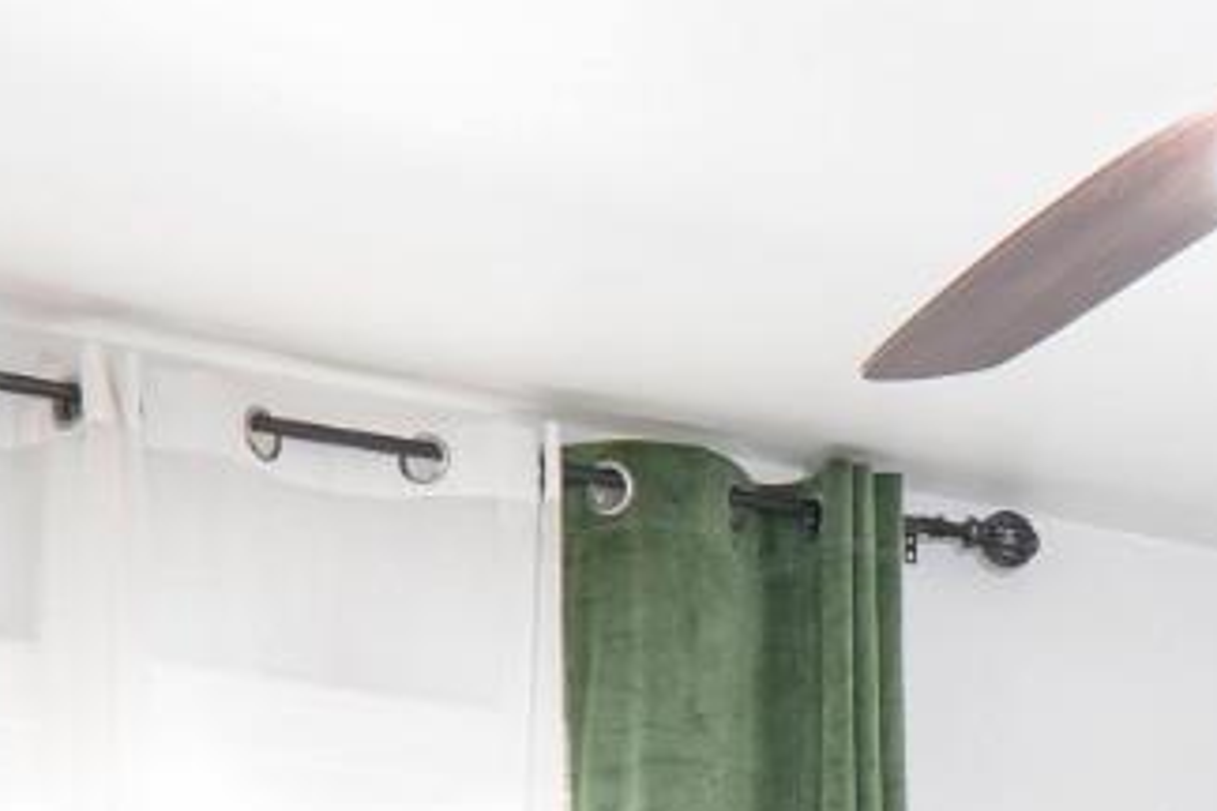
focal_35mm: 111
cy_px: 1810
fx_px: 3752
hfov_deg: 14.7
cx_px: 2528
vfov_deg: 10.8
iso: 320
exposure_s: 1
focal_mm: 16
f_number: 13
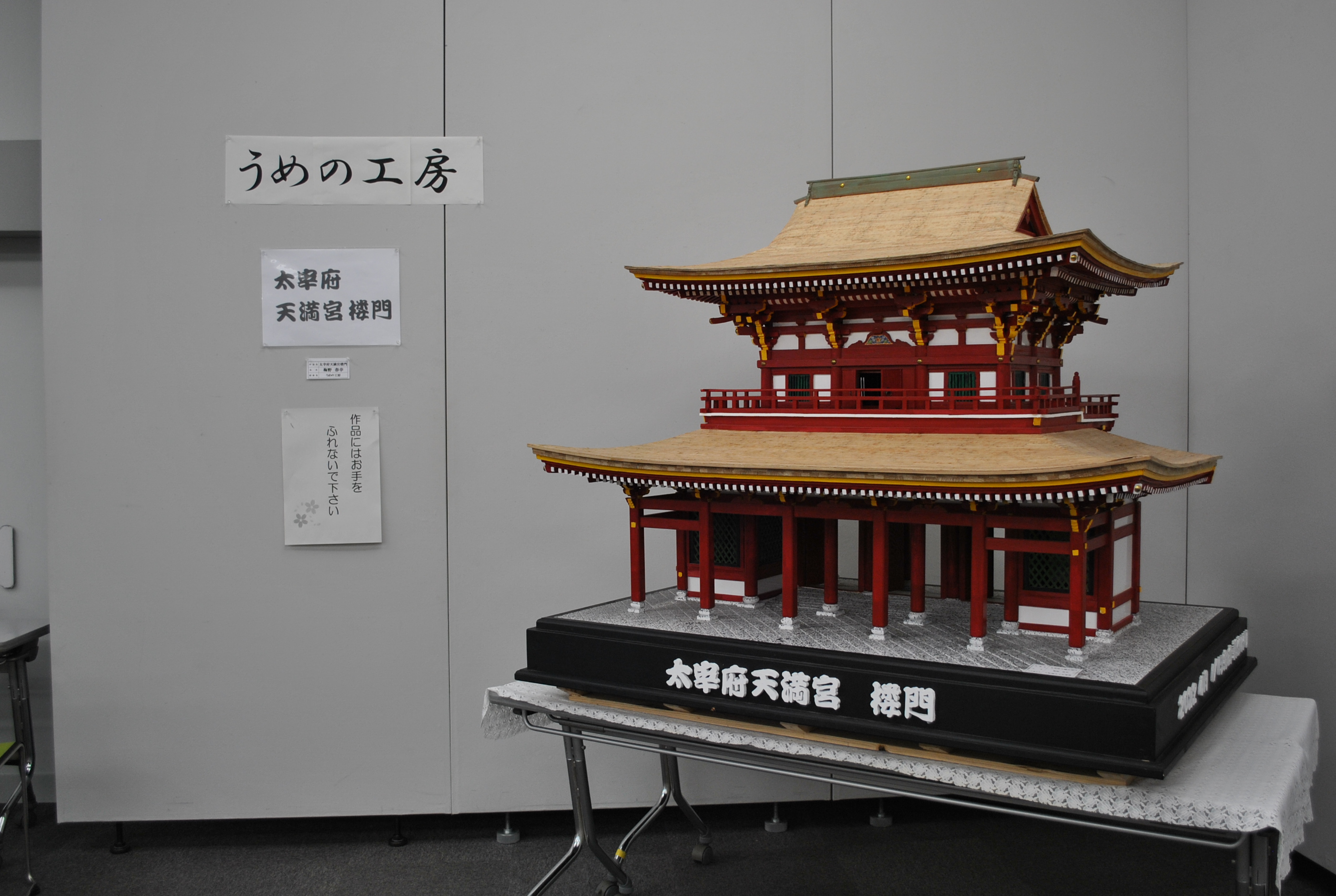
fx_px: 1153
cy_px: 443
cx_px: 684
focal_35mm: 31
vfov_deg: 42.5
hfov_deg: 60.2
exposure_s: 1/30
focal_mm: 20
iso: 200
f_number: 3.8
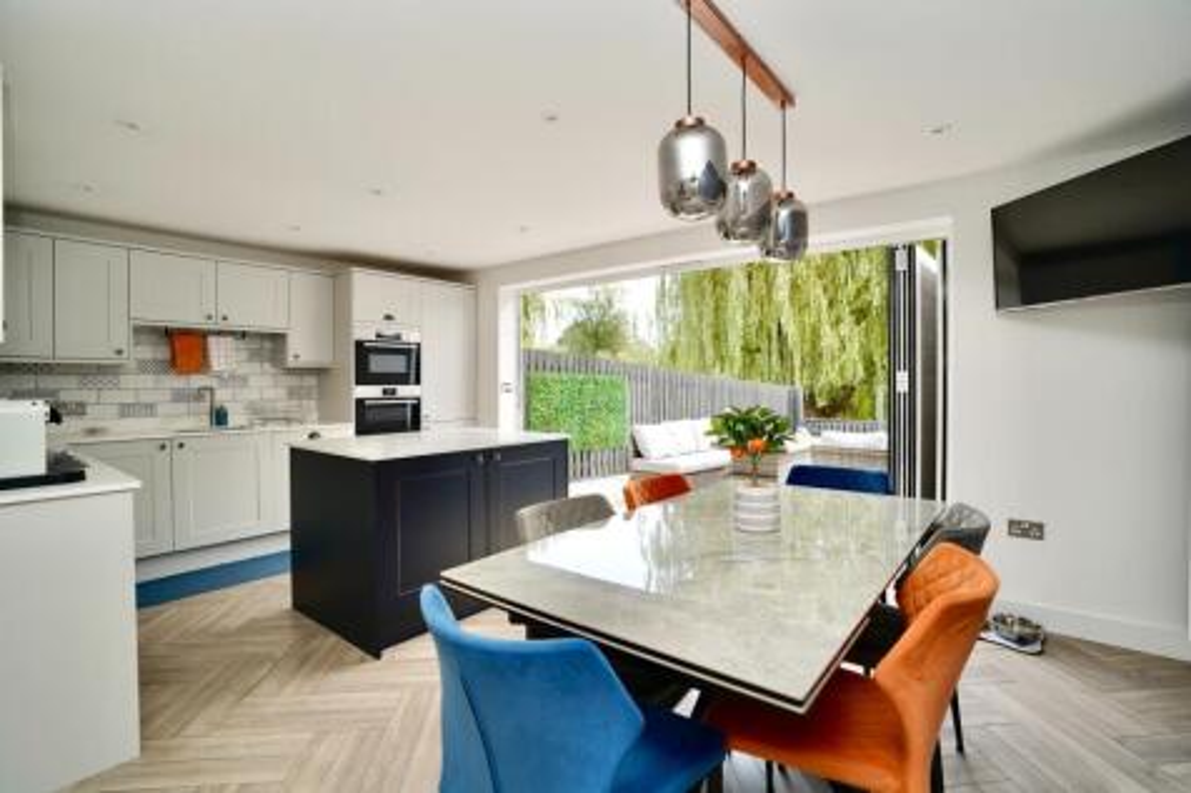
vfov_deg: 73.7
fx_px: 529
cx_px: 596
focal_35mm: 16
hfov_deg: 96.8
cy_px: 396
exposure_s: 1/80
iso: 100
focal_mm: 16
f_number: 4.5
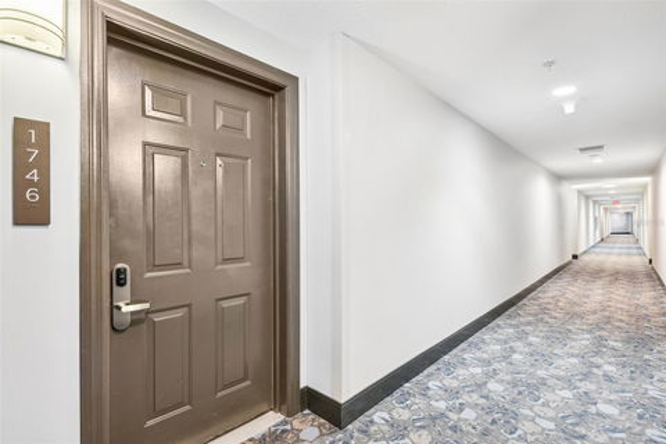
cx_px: 333
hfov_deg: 96.7
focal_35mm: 16
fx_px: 296
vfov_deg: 73.7
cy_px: 222
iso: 400
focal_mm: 16
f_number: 8
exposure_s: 1/3.33
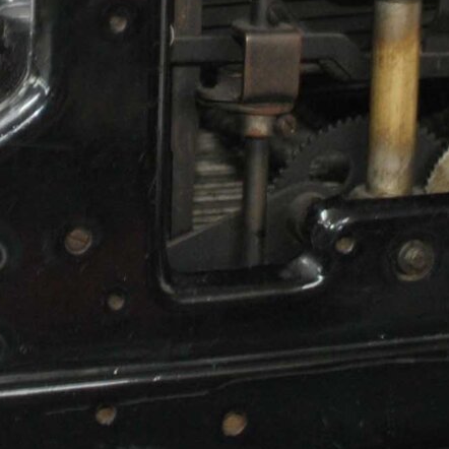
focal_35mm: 133
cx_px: 179
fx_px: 1952
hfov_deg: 13.1
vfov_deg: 12.8
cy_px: -83
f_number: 3.5
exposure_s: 1/8
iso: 200
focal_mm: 18
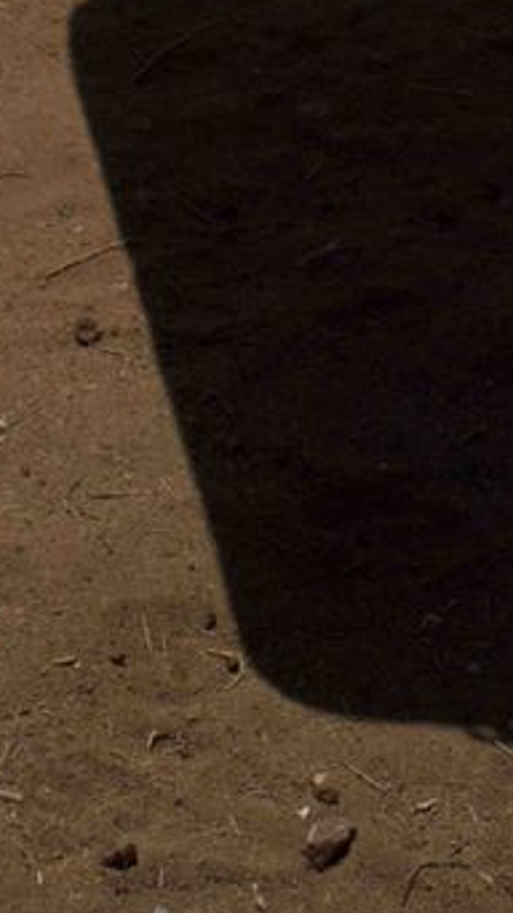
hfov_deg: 6.6
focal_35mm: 184
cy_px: -569
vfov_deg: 11.1
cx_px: 387
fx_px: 4456
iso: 1000
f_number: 9
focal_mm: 50
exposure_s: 1/8000
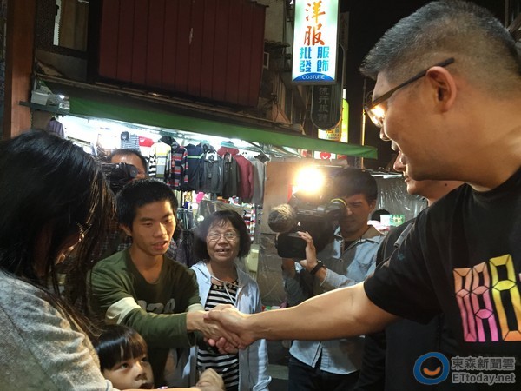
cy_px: 196
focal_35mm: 29
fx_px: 436
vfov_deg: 48.2
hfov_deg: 61.7
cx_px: 260
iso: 160
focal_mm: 4.15
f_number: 2.2
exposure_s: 1/30
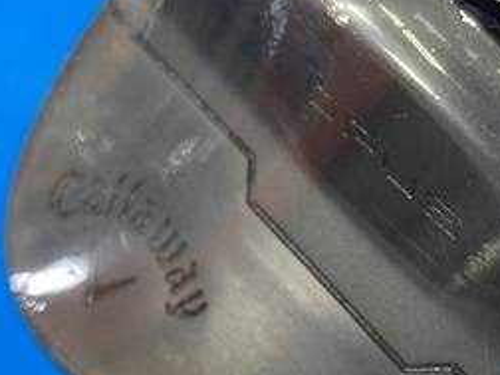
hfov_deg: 26.9
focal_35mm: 71
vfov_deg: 20.6
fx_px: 1026
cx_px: 401
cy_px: 266
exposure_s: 1/50
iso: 80
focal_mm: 3.99
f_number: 1.8
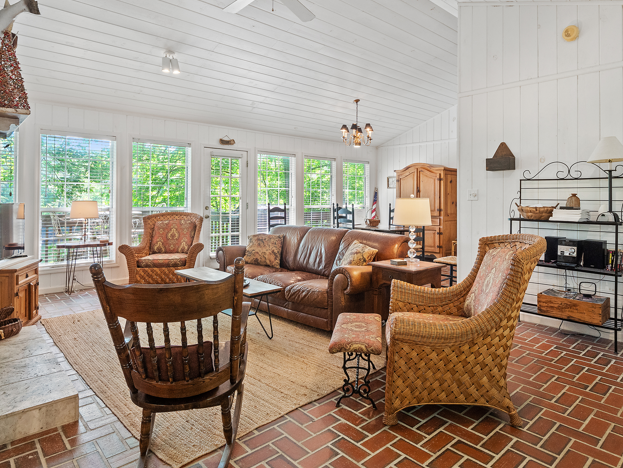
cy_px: 208
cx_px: 342
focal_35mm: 21
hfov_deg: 78.8
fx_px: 378
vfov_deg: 63.3
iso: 400
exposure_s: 1/10
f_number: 5.6
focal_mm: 9
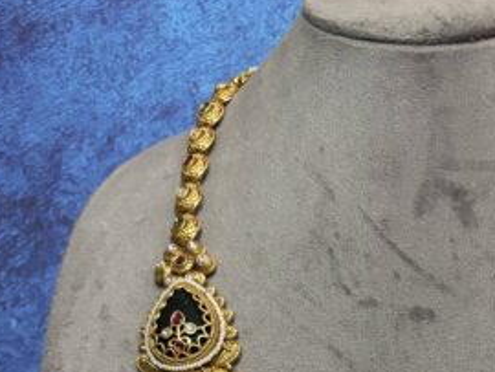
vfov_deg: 16.8
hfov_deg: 24.8
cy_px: 605
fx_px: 1102
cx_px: 407
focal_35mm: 77
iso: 500
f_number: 1.6
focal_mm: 5.96
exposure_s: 1/50
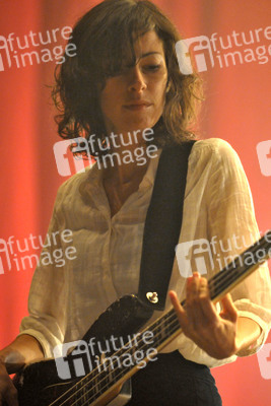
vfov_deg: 8.6
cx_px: 136
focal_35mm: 240
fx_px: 2707
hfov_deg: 5.7
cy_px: 203
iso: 3200
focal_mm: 160
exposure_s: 1/160
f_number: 2.8
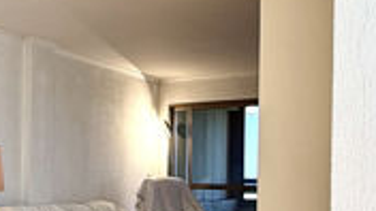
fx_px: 608
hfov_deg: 32.3
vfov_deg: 19.5
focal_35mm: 61
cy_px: 173
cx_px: 22
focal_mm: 2.22
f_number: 2.2
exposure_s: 1/99
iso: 64
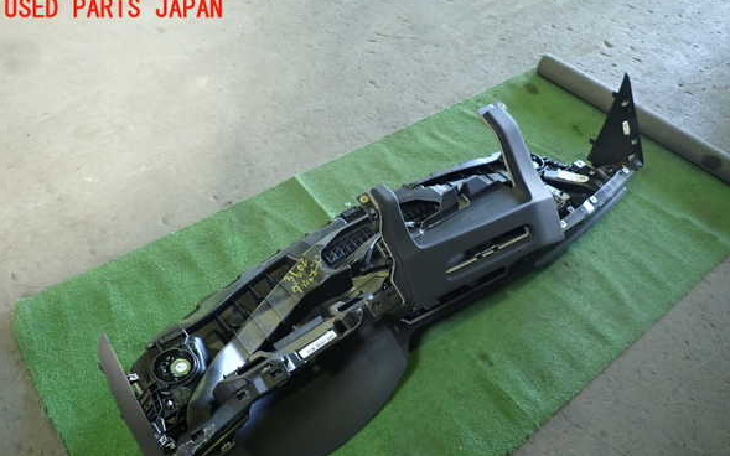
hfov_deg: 68.4
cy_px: 273
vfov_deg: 45.8
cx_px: 369
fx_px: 537
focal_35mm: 27
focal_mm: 4.5
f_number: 2
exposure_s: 1/30
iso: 320
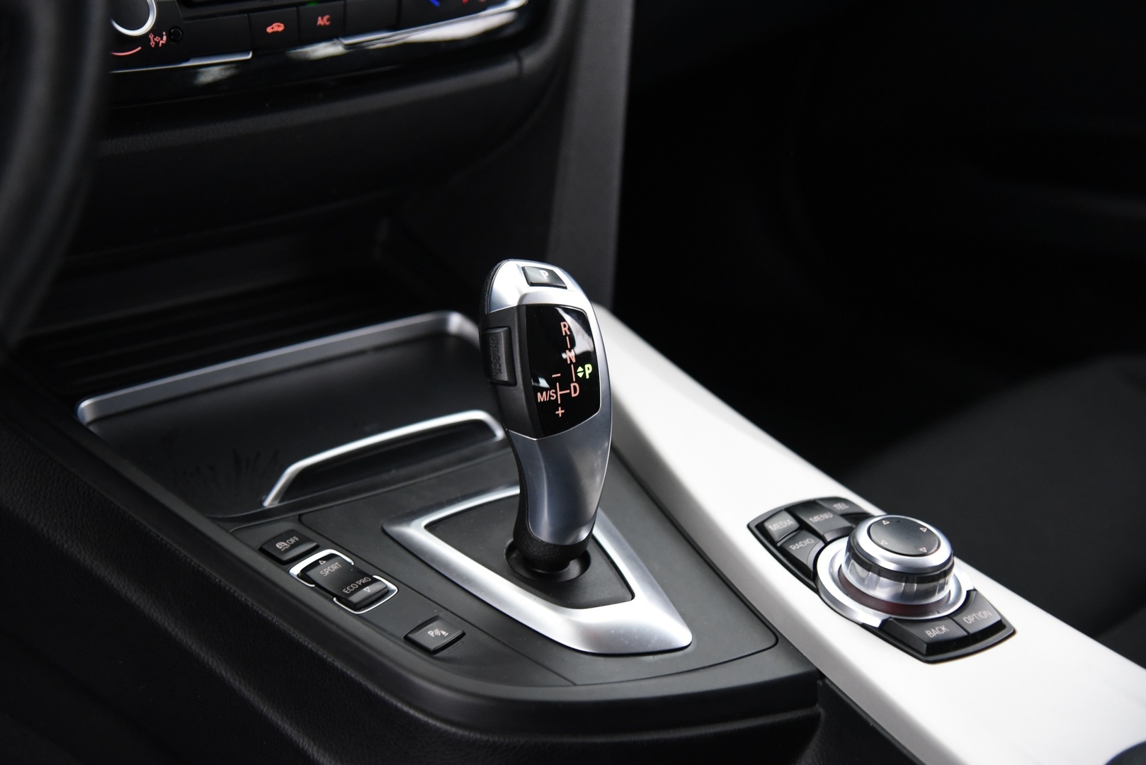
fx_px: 2070
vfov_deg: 20.9
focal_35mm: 65
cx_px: 573
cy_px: 382
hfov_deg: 30.9
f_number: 4
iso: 4000
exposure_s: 1/20
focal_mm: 65
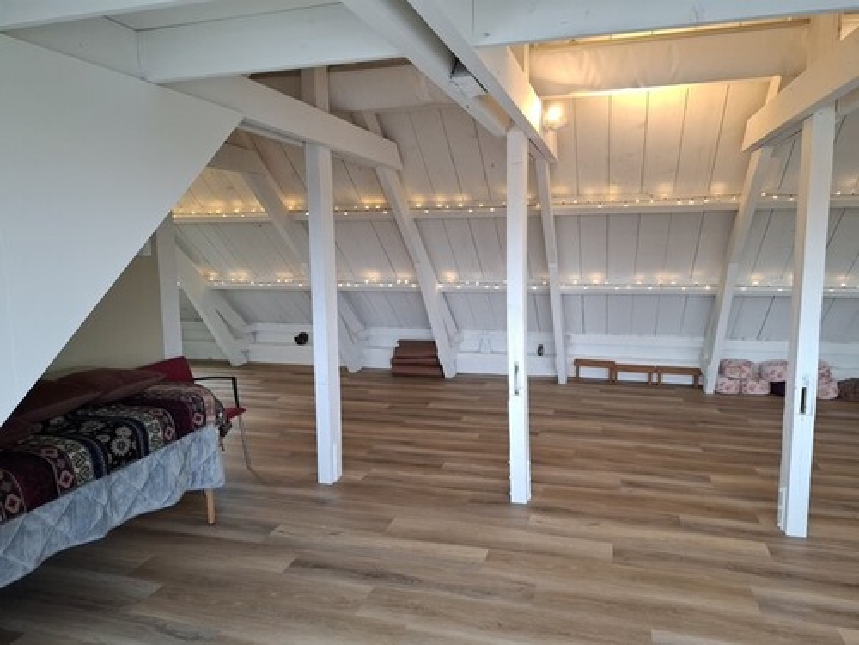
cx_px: 430
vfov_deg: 58.9
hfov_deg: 73.9
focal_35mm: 23
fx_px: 571
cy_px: 322
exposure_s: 1/50
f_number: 1.8
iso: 250
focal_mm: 5.54
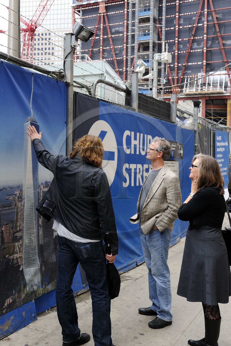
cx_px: 116
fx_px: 347
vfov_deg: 53.1
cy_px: 173
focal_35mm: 36
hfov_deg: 36.9
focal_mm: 36
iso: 400
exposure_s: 1/125
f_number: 6.3
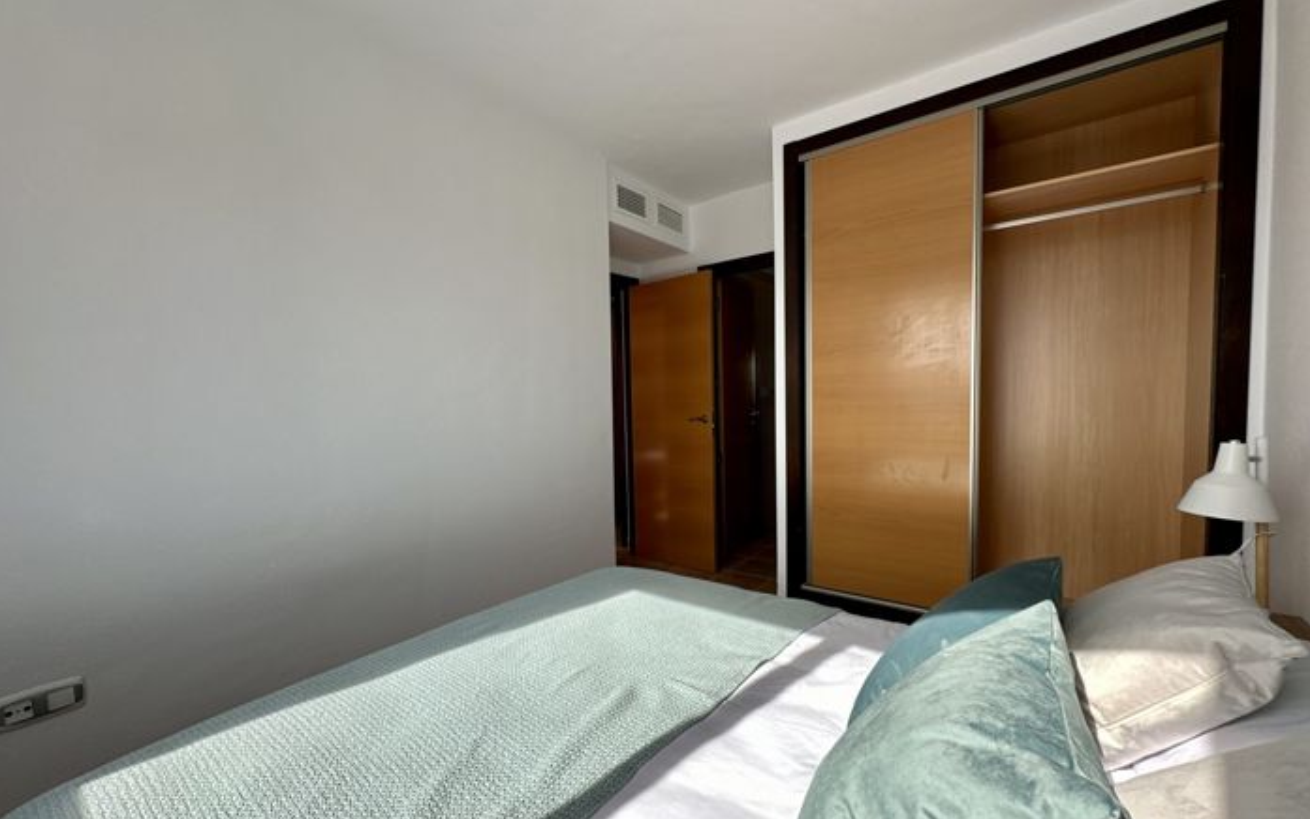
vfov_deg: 74.8
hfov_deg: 101.4
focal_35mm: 15
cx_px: 655
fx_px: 536
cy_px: 432
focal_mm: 2.22
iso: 40
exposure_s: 1/297
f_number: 2.2
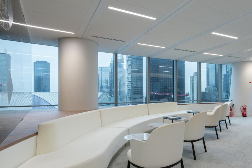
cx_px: 164
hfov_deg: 74.2
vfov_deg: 55.0
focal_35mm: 23
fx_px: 161
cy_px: 92
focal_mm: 17
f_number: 11
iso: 1600
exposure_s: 1/500
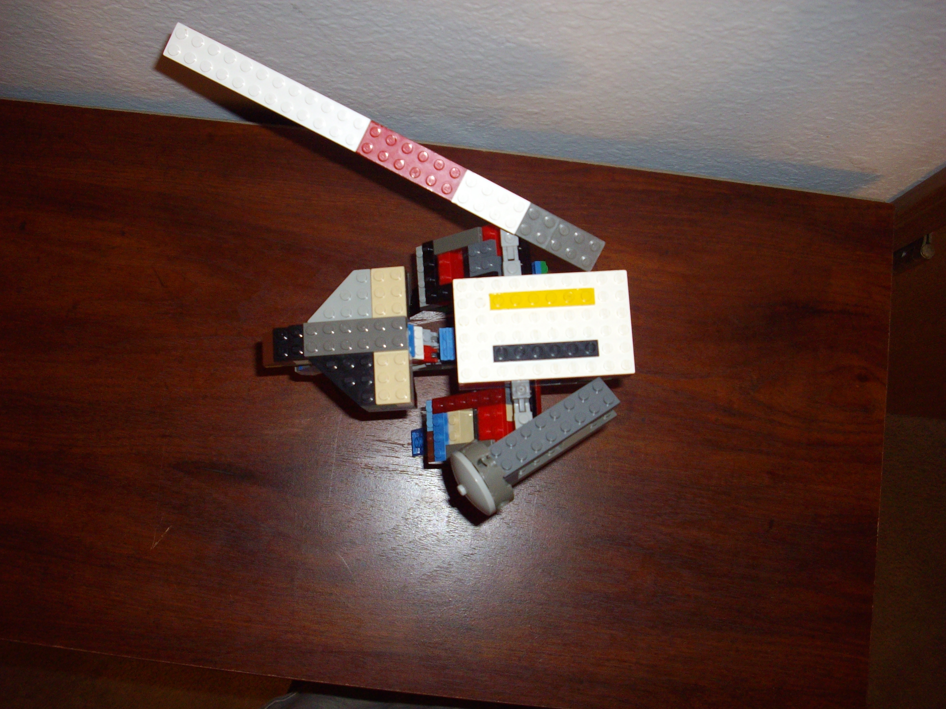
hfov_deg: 50.1
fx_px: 1011
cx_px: 473
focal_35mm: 37
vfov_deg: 38.7
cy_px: 354
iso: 160
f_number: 2.8
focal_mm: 6.2
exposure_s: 1/50
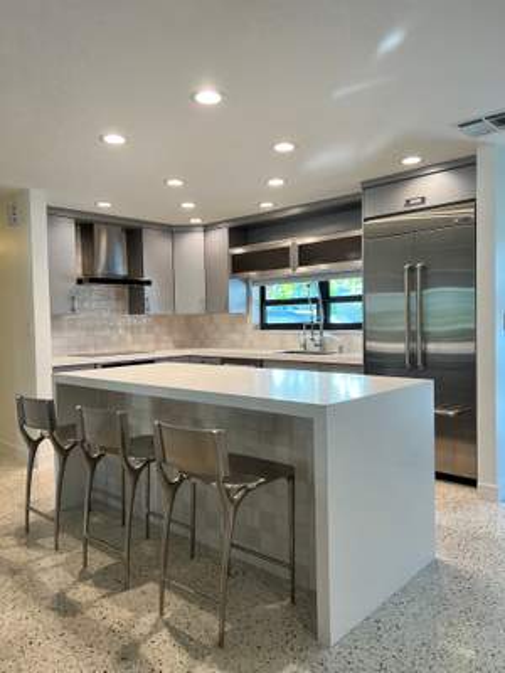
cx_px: 252
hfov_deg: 53.1
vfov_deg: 67.3
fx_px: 506
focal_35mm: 26
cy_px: 336
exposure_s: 1/120
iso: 100
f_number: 1.5
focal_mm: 5.7
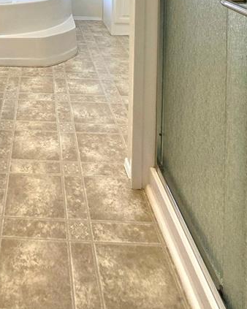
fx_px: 329
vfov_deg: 36.6
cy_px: -75
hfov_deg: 38.0
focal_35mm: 36
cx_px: 18
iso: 64
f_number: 1.9
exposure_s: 1/120
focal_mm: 2.2
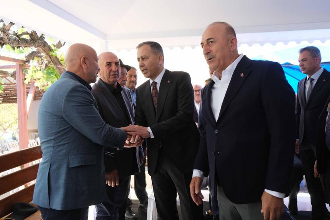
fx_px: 266
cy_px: 110
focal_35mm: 29
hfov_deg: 63.7
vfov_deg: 44.9
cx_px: 165
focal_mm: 19.6
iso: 640
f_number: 2.8
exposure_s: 1/320
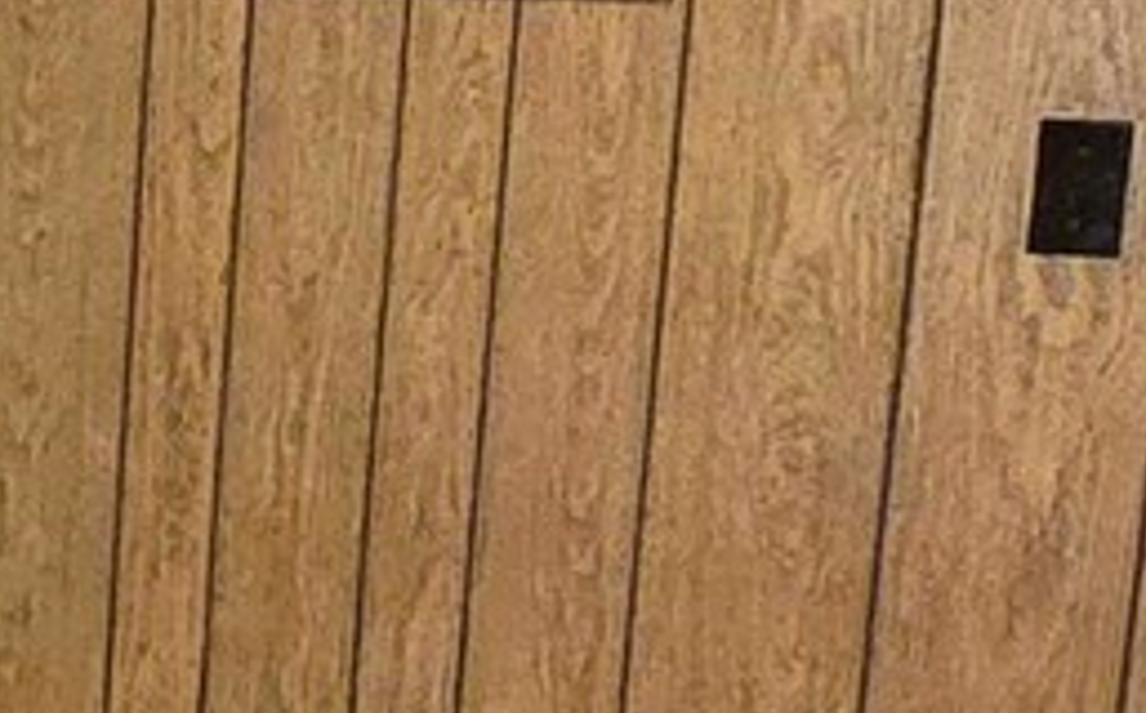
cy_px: 606
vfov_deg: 11.8
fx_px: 3432
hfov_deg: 15.3
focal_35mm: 110
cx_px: -1133
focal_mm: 2.2
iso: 1000
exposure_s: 1/60.2
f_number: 2.2
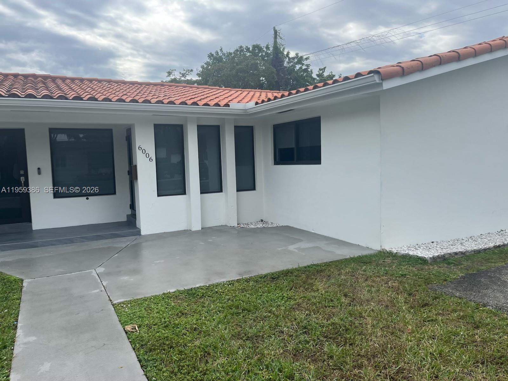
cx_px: 254
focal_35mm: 26
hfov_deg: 67.3
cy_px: 190
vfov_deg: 53.1
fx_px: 382
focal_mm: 5.1
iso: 50
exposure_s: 1/1957
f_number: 1.6
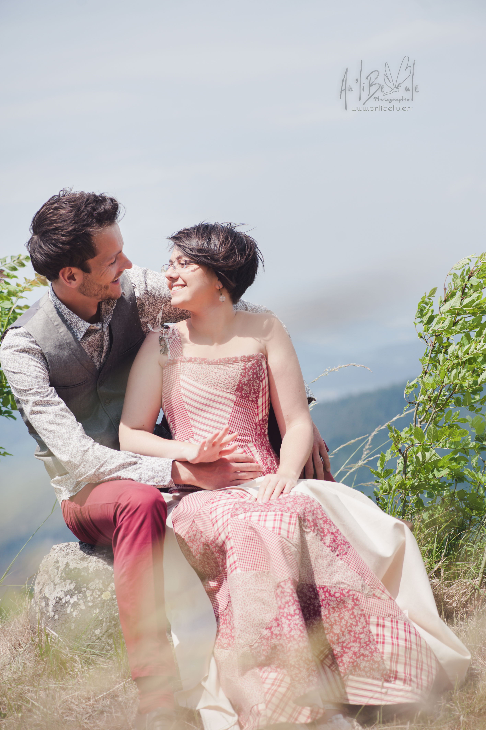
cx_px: 243
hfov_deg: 13.0
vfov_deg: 19.5
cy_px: 365
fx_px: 2129
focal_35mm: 105
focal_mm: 105
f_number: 4.5
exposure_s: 1/1250
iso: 200
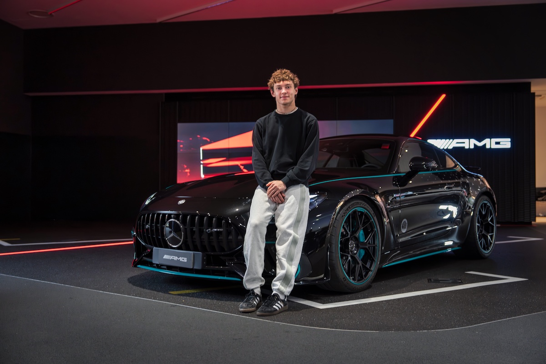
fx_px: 591
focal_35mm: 39
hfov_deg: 49.6
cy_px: 182
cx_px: 273
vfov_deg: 34.2
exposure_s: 1/80
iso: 3200
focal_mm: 39
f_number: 2.8
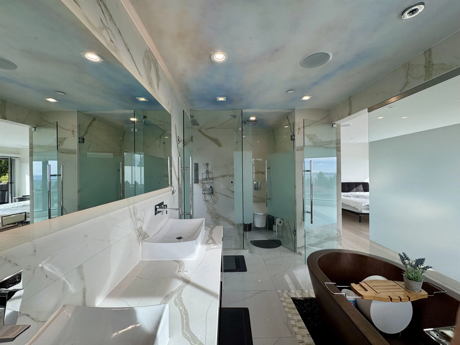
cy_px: 172
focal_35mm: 14
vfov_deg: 85.7
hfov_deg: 102.1
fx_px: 186
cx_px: 230
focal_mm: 2.22
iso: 40
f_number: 2.2
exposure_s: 1/177
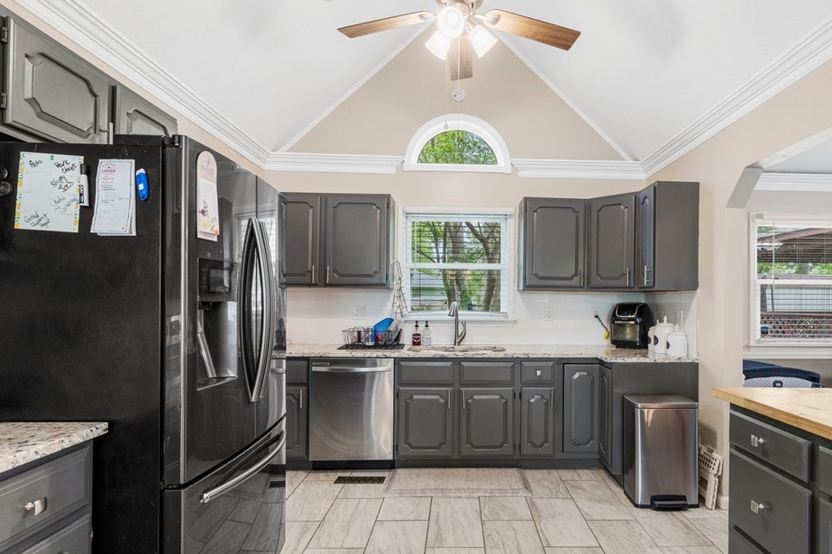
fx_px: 462
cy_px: 291
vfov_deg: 61.9
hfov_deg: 83.4
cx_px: 477
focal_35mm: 20
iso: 1000
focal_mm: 17
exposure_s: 1/4
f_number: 8
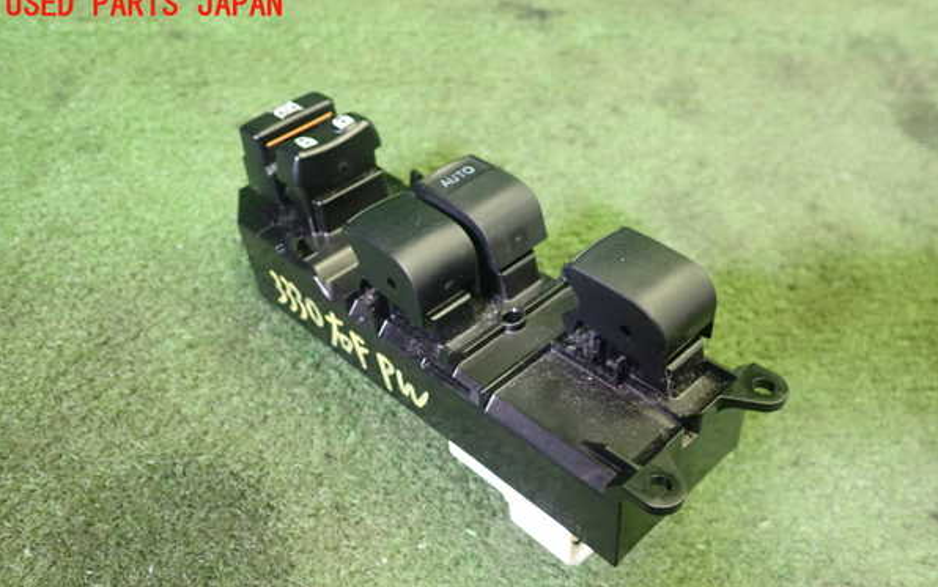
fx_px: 818
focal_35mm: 32
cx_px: 469
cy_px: 340
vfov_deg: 39.4
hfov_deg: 59.6
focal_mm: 5.5
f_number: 2.3
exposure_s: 1/100
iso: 800
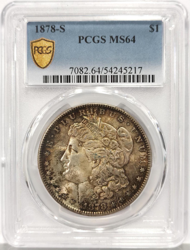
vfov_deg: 35.4
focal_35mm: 54
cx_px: 95
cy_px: 125
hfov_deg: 27.2
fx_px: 392
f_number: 16
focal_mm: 5.56
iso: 125
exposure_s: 1/100
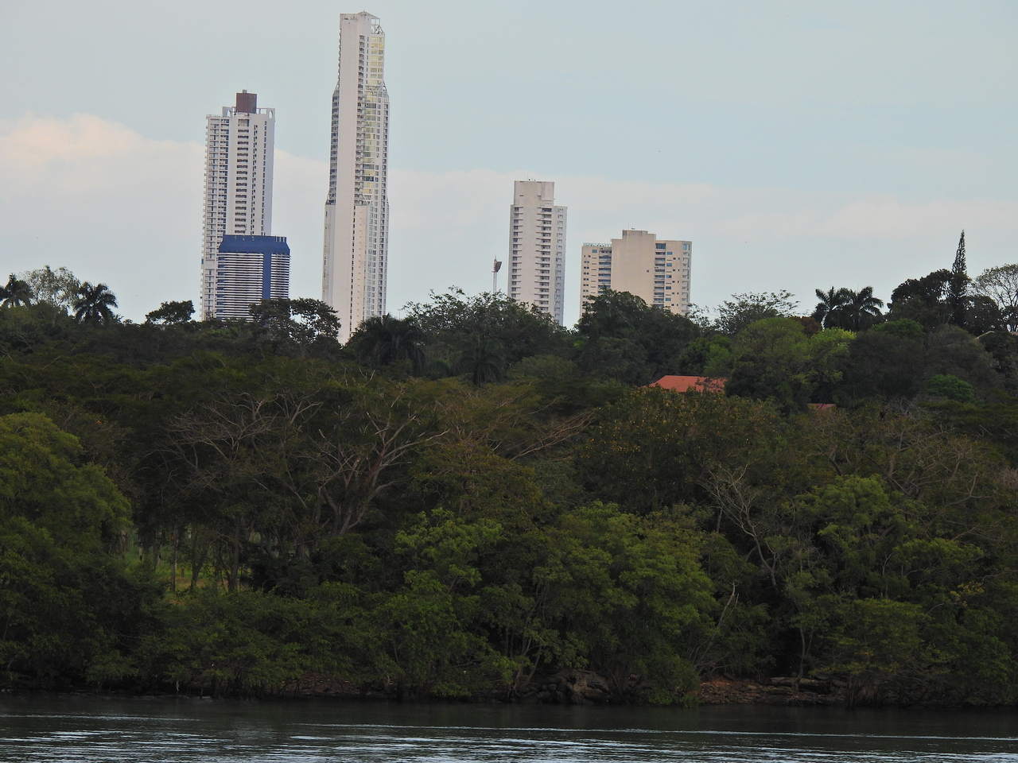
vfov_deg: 4.2
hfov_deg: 5.7
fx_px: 10293
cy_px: 382
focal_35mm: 350
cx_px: 509
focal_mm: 62.5
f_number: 5
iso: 100
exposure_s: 1/500
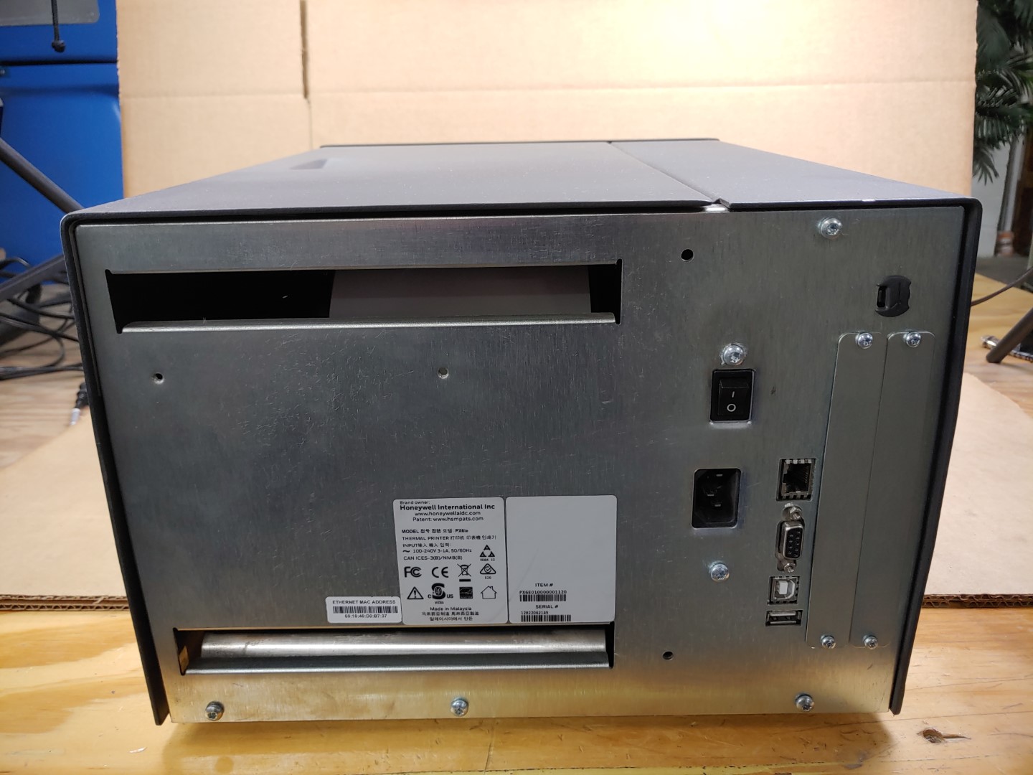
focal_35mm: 26
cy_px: 388
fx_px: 776
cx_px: 516
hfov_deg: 67.3
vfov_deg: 53.1
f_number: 1.8
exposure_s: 1/60
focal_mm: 4.36
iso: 50
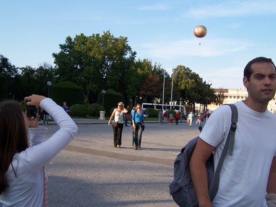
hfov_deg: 44.7
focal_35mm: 42
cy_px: 96
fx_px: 335
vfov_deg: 34.4
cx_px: 147
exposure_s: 1/500
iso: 80
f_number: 2.8
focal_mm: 6.3
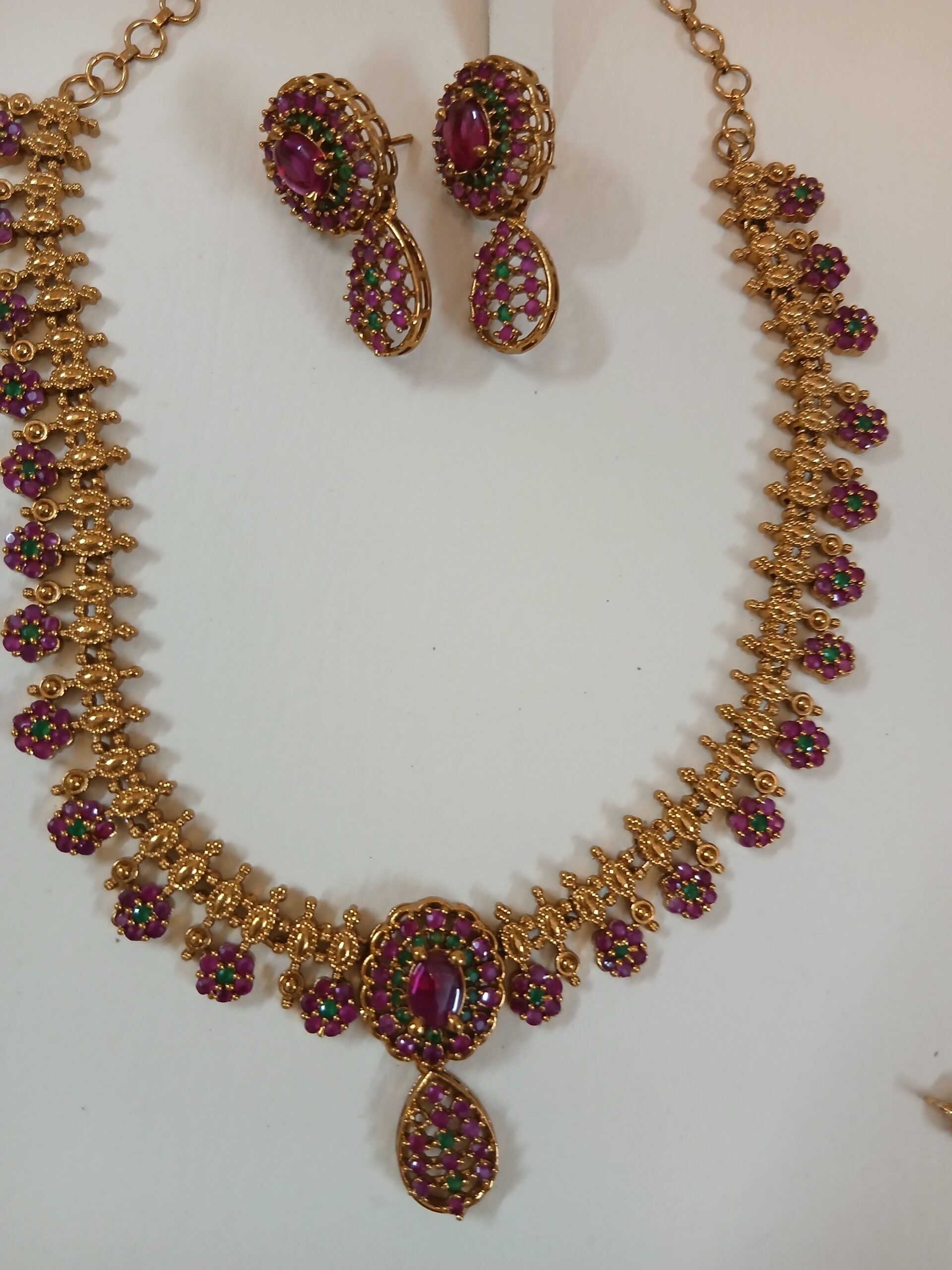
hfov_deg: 53.1
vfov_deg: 67.3
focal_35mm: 26
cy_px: 635
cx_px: 476
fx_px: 953
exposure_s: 1/50
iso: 250
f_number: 1.8
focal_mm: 3.98
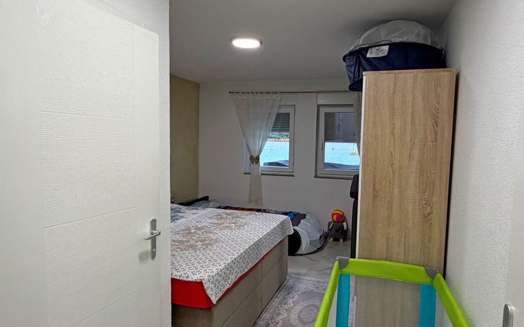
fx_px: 343
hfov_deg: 74.7
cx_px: 276
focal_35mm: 24
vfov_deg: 51.0
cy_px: 171
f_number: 2.2
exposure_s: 1/100
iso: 160
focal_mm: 2.22
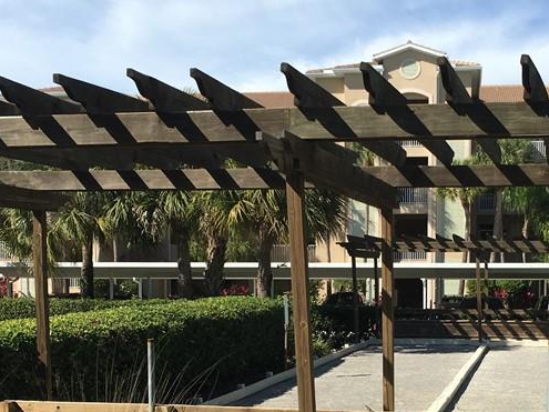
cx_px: 370
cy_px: 338
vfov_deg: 24.0
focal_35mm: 60
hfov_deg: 31.9
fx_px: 951
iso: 25
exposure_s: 1/1789
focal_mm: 4.15
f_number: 2.2
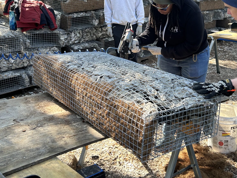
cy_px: 52
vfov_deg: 31.8
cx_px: 137
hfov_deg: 42.0
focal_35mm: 45
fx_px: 308
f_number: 1.5
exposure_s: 1/281
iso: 40
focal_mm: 5.7
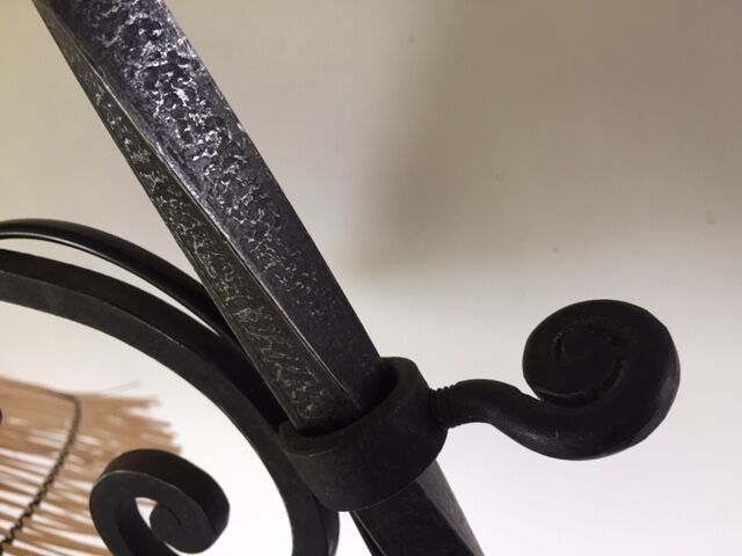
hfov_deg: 61.7
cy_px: 278
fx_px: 622
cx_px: 371
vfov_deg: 48.2
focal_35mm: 29
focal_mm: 4.15
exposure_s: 1/33
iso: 125
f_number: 2.2
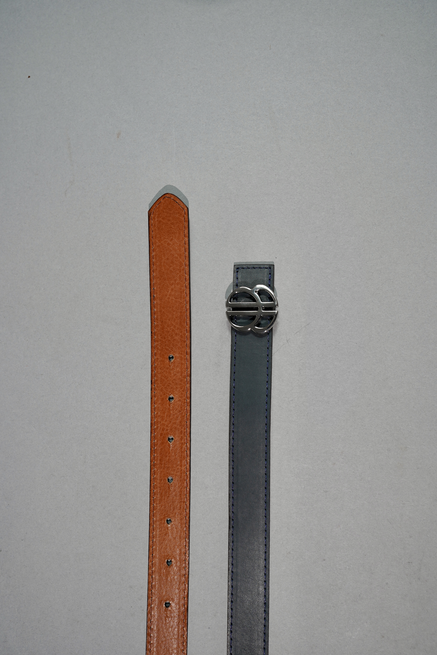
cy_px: 328
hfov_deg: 32.6
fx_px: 746
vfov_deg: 47.4
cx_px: 218
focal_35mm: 41
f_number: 4.5
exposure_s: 1/200
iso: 200
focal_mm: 41
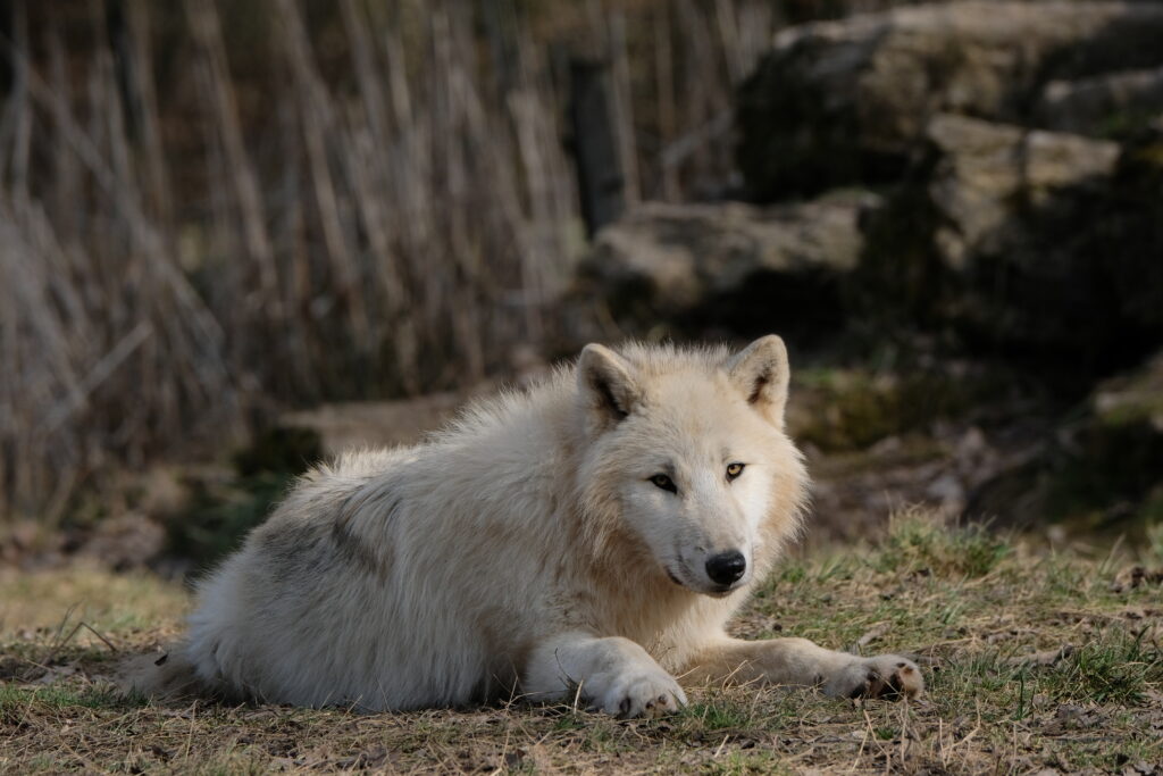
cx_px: 582
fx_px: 19385
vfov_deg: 2.3
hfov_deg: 3.4
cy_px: 388
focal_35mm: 600
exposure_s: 1/420
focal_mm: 400
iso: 400
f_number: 9
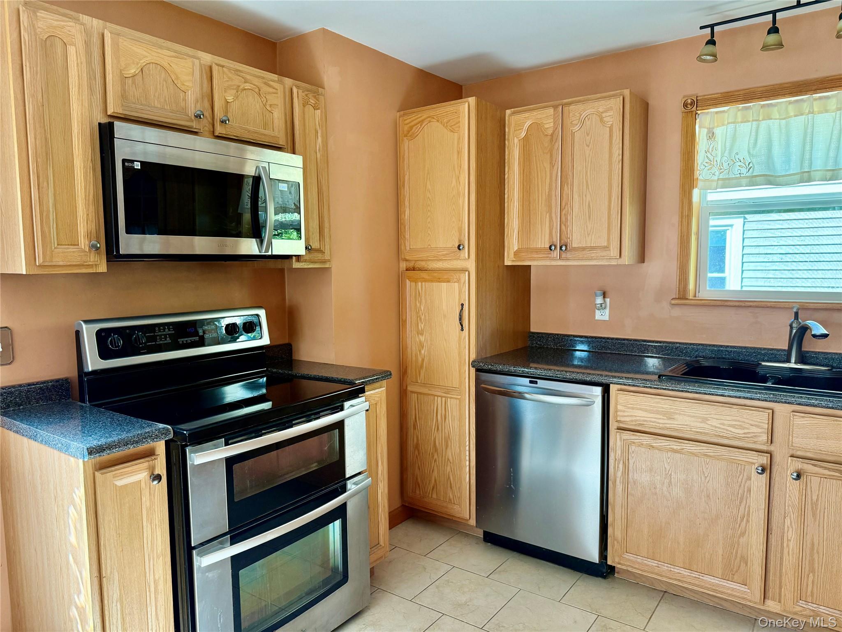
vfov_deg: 56.8
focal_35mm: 24
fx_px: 584
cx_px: 421
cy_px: 316
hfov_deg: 71.6
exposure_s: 1/98
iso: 200
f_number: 1.78
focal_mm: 6.76
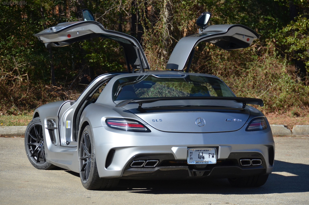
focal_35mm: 168
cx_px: 154
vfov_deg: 8.1
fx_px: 1439
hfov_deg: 12.3
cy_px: 102
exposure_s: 1/1600
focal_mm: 112
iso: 400
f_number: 5.6
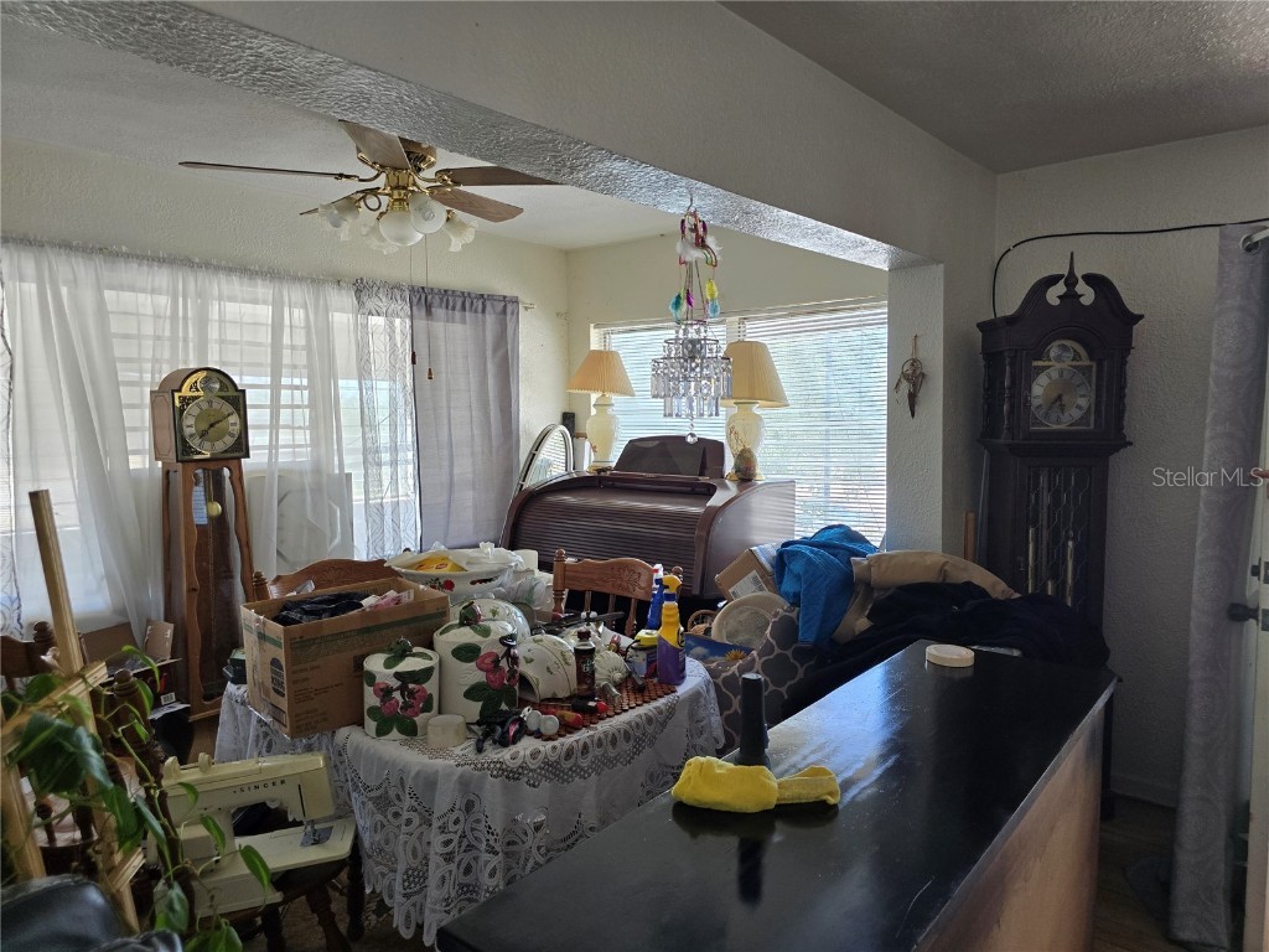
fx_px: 843
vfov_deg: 58.9
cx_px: 634
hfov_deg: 73.9
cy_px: 476
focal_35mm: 23
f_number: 1.7
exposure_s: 1/180
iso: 200
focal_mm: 6.3
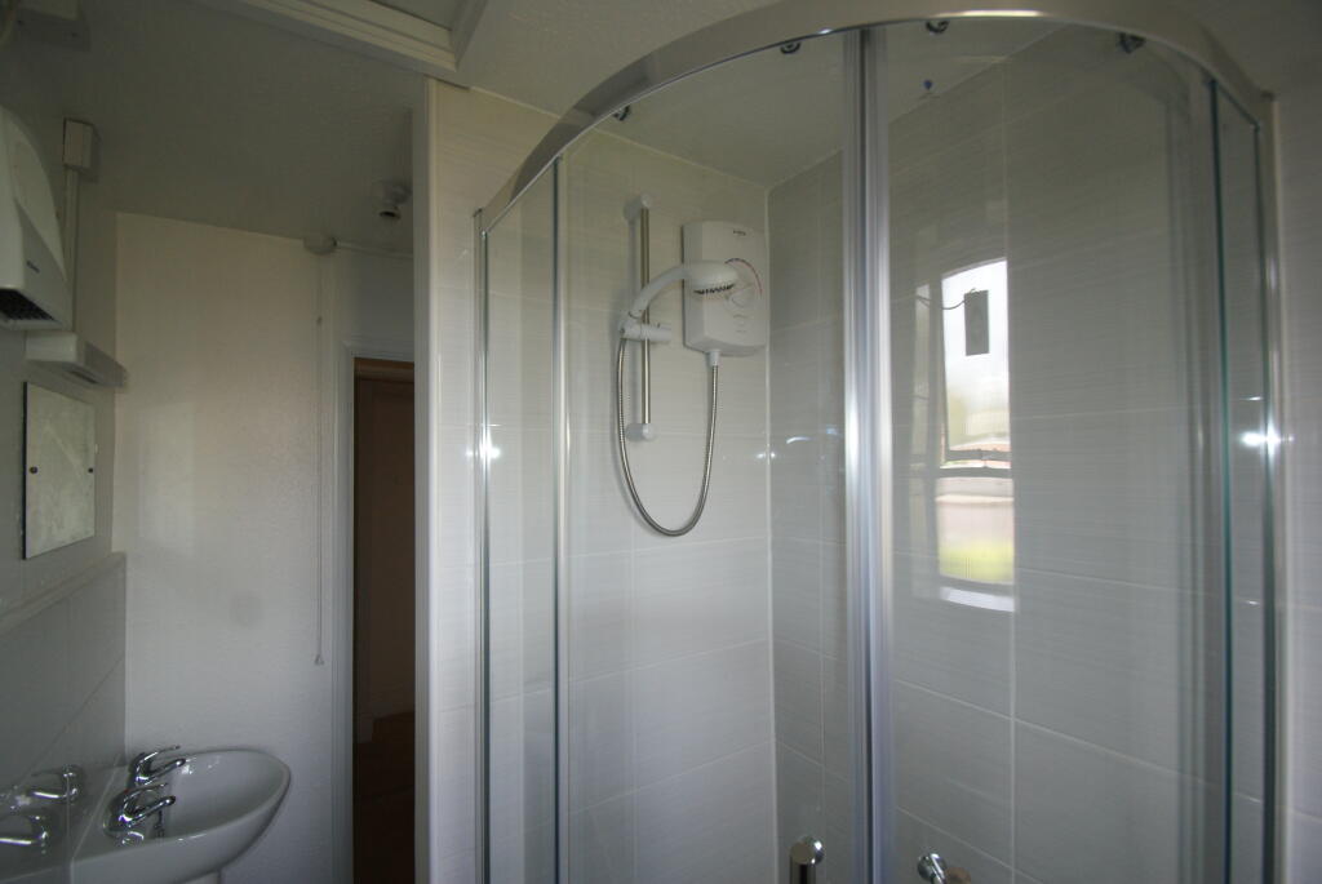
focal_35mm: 15
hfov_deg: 100.3
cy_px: 442
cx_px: 661
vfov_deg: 77.5
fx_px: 551
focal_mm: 10
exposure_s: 1/60
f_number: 5.6
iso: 400
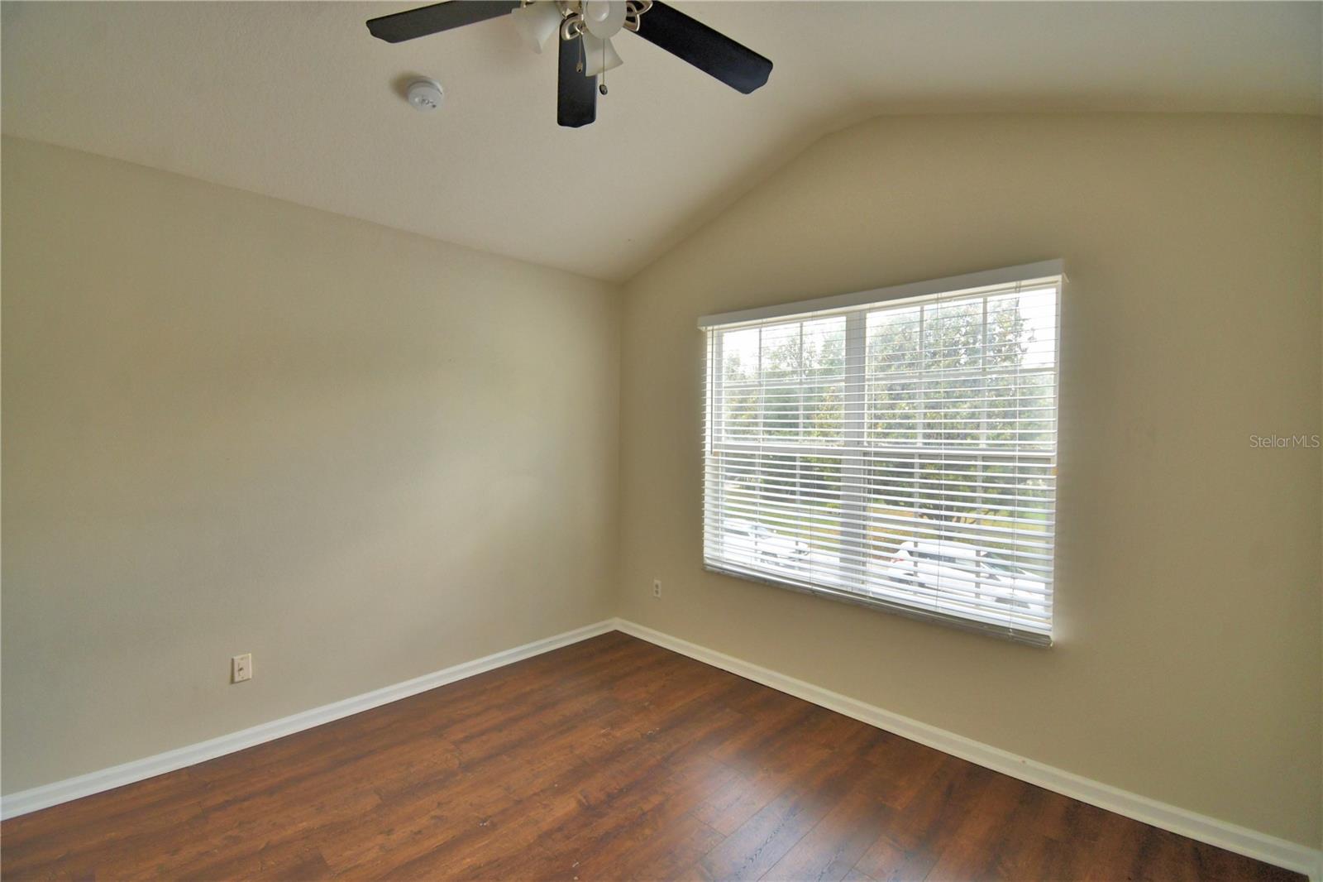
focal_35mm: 15
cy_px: 441
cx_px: 662
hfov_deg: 100.4
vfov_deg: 77.3
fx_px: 551
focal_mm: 10
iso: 250
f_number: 4.5
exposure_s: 1/125
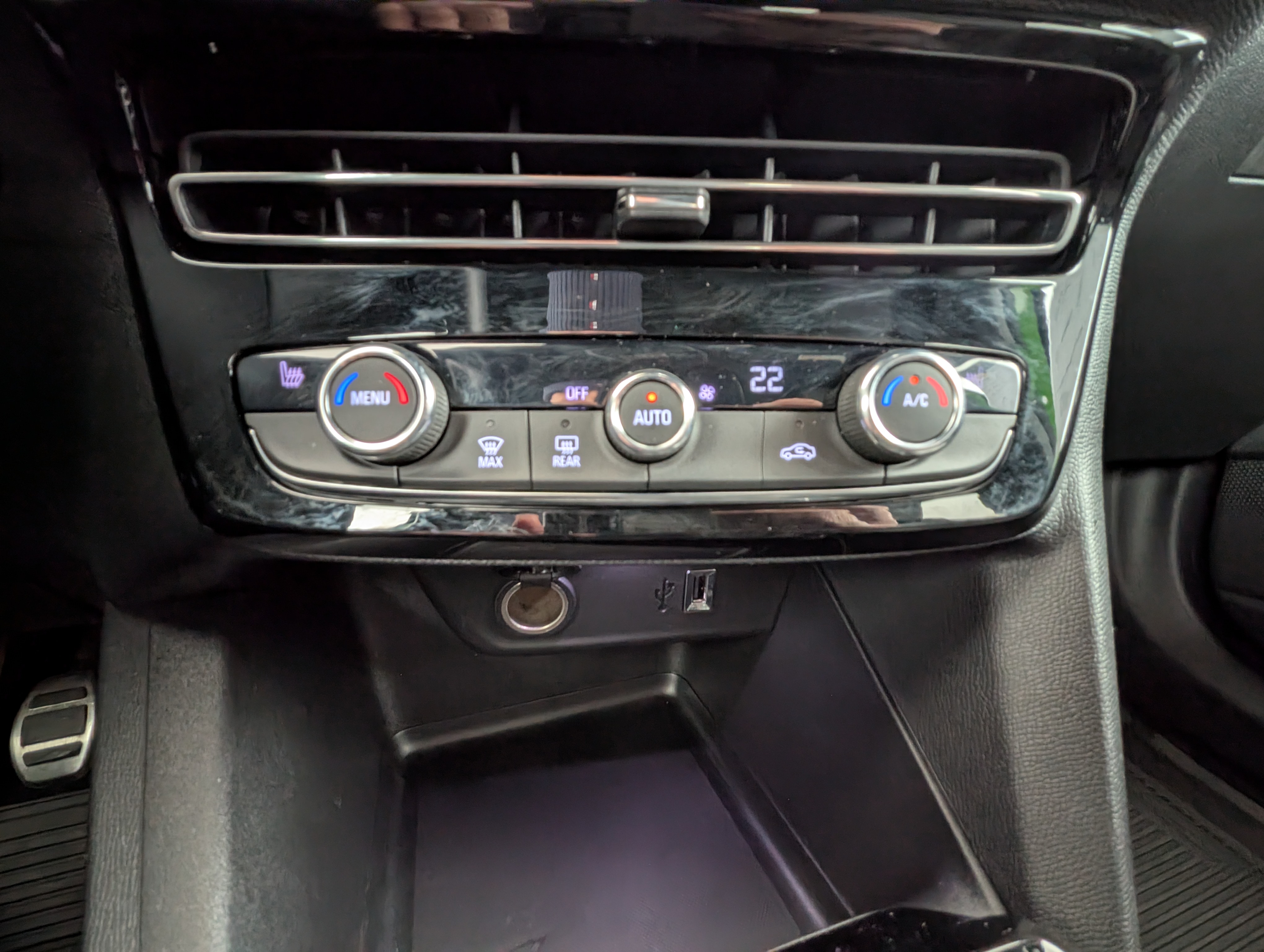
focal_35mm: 16
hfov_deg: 94.4
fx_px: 585
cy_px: 476
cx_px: 632
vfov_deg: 78.2
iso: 646
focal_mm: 2.35
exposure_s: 1/19.4
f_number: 2.2
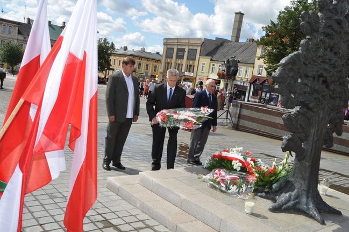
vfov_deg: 39.9
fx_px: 320
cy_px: 116
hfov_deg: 57.3
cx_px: 174
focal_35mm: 33
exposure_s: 1/200
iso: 200
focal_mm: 22
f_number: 14
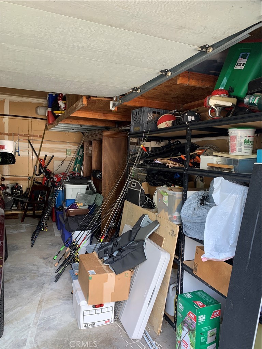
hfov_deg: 53.1
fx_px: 262
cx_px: 131
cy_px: 174
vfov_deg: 67.3
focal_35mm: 26
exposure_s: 1/107
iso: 100
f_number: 1.8
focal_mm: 4.25
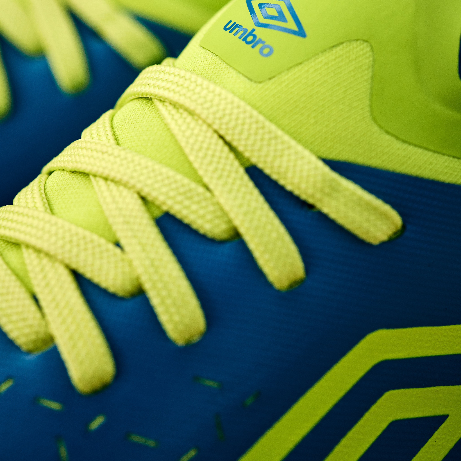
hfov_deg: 21.9
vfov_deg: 21.7
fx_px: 1190
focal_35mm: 79
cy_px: 113
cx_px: 230
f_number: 5.6
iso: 400
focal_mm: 60
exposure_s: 1/2000
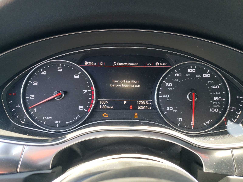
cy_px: 91
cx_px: 122
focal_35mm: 26
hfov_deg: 67.3
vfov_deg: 53.1
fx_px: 183
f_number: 1.5
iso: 50
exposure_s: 1/130
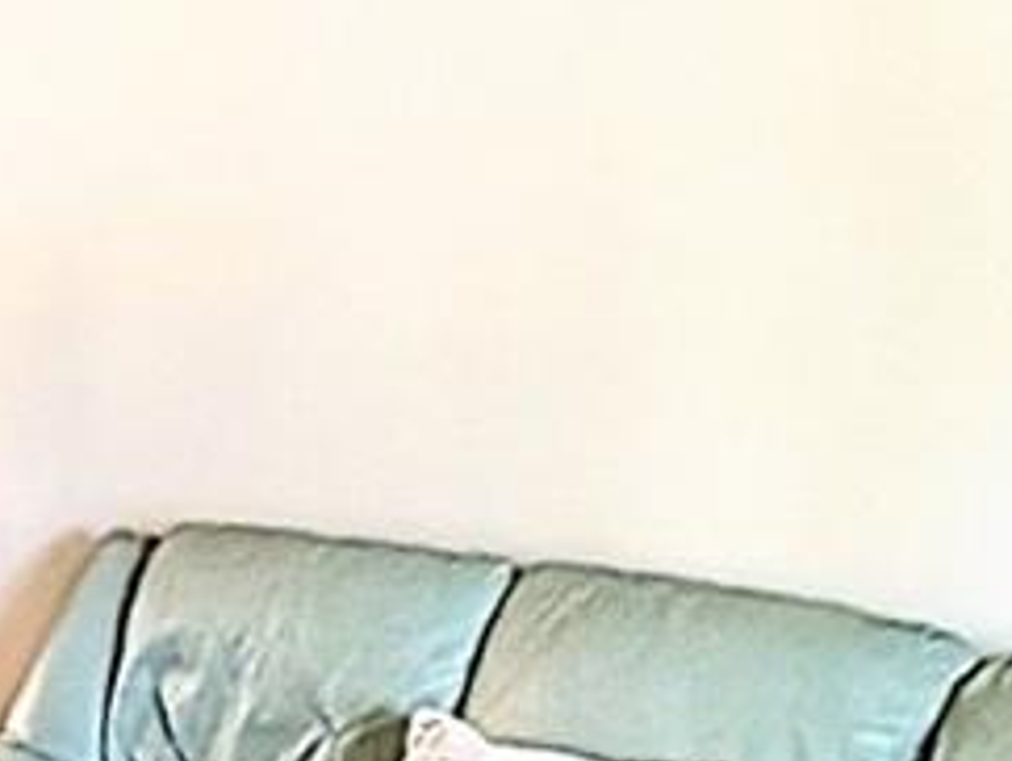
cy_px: 284
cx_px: -431
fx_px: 2312
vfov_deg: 18.7
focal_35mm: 79
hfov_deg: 21.4
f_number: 1.7
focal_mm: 2.02
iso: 80
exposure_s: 1/60
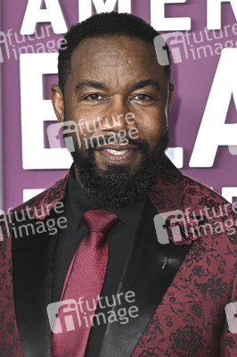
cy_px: 178
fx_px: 1246
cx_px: 118
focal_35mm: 126
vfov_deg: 16.3
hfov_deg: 10.9
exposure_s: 1/320
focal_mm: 84
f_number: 5.6
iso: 2500
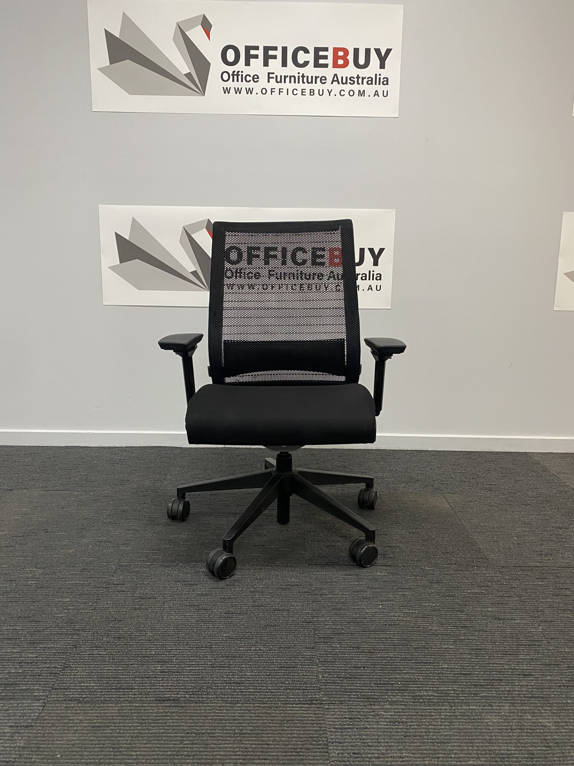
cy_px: 383
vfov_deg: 67.3
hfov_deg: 53.1
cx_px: 287
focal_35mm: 26
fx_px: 575
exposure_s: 1/50
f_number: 1.8
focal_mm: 4.25
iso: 160
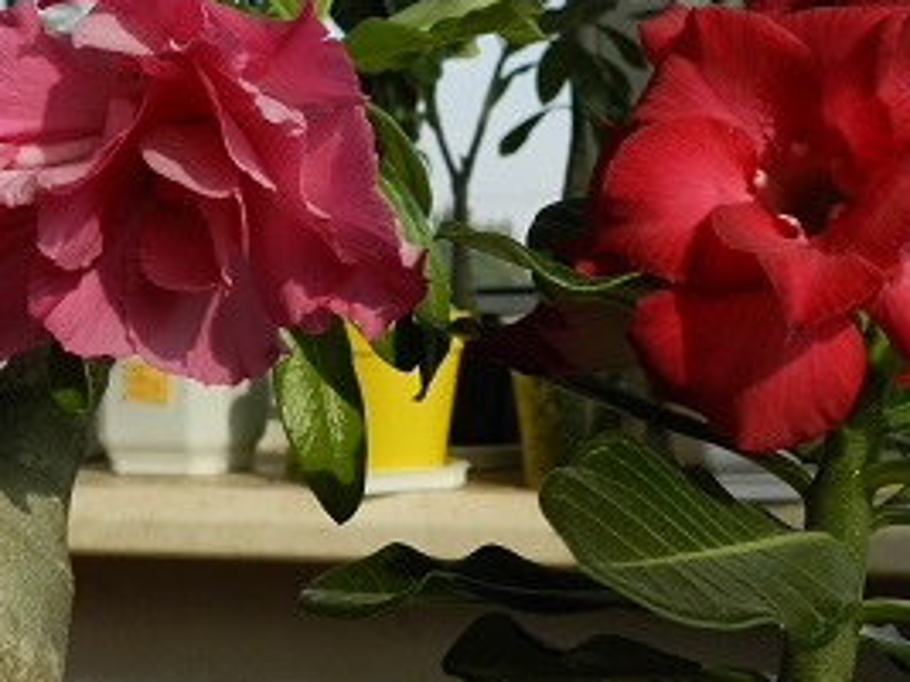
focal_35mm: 48
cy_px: 205
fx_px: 1261
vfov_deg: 29.9
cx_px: 511
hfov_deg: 39.6
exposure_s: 1/640
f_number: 3.7
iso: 160
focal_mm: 5.6
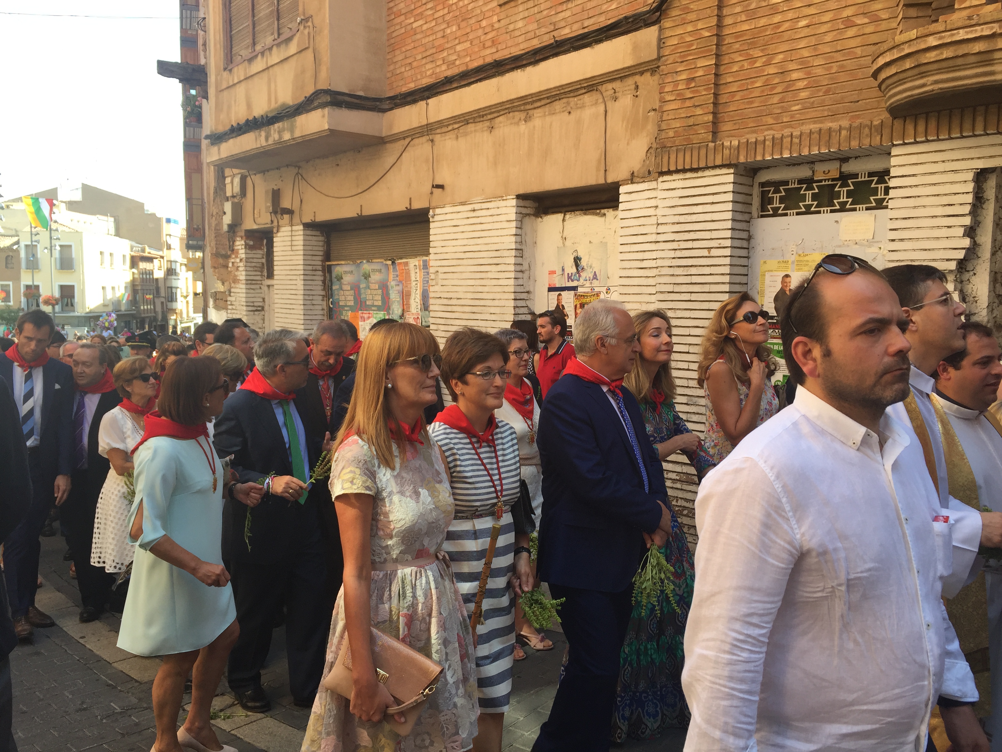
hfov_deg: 61.7
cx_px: 501
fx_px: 839
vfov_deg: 48.2
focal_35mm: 29
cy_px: 376
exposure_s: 1/321
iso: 32
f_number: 2.2
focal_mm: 4.15
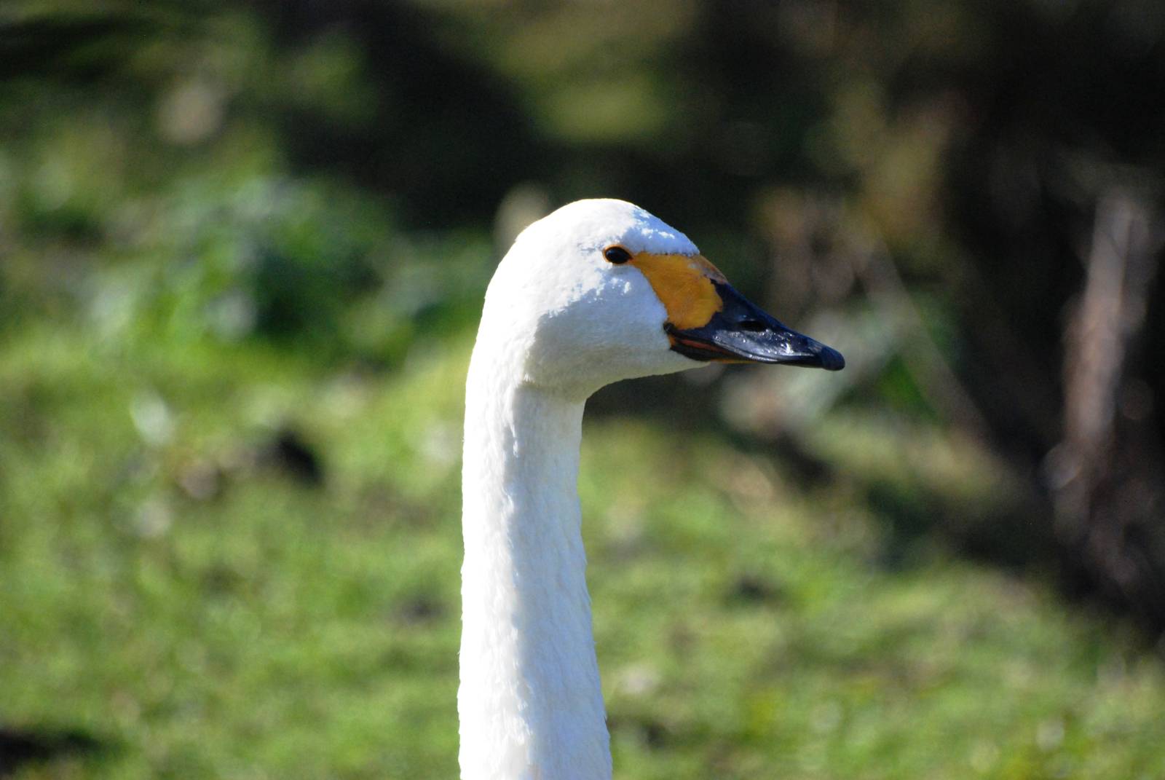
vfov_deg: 3.1
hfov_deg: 4.6
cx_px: 582
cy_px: 390
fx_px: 14580
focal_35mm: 450
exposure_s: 1/2500
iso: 1000
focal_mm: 300
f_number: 6.3
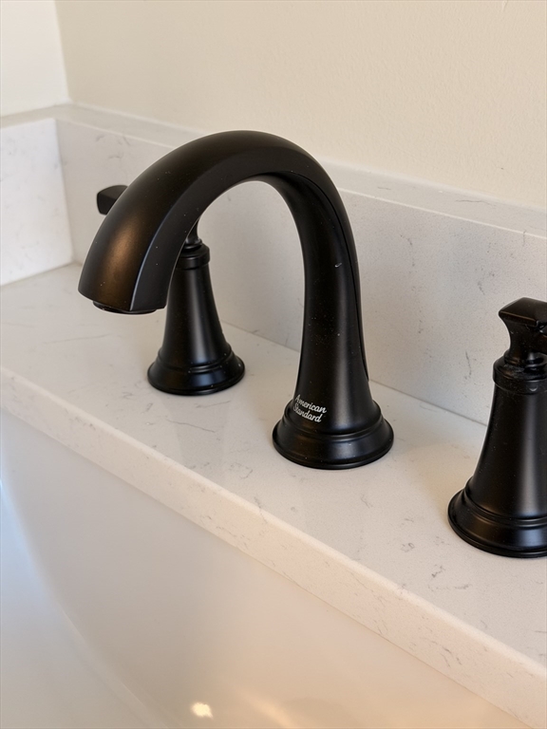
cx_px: 274
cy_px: 364
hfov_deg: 30.3
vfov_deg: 39.7
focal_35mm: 48
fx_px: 1011
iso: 125
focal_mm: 6.76
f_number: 1.78
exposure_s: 1/60
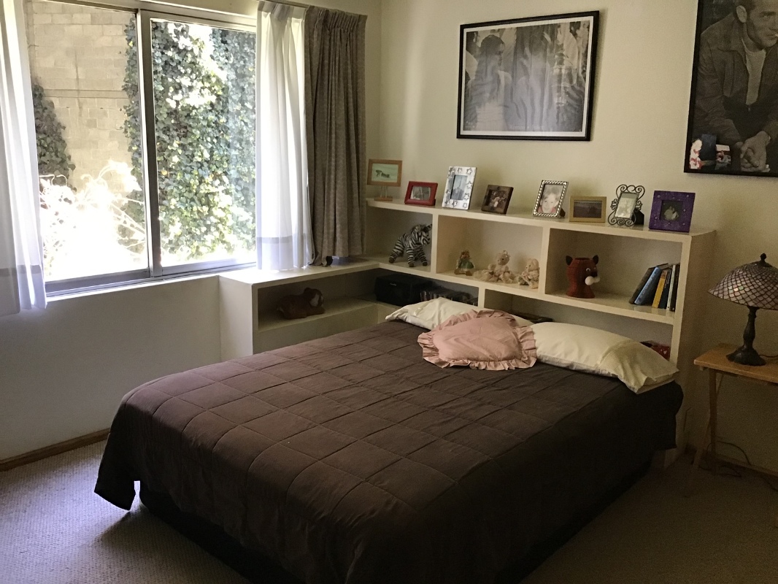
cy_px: 292
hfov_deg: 58.3
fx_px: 697
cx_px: 389
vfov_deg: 45.5
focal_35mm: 31
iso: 125
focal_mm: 3.3
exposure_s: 1/30
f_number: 2.4
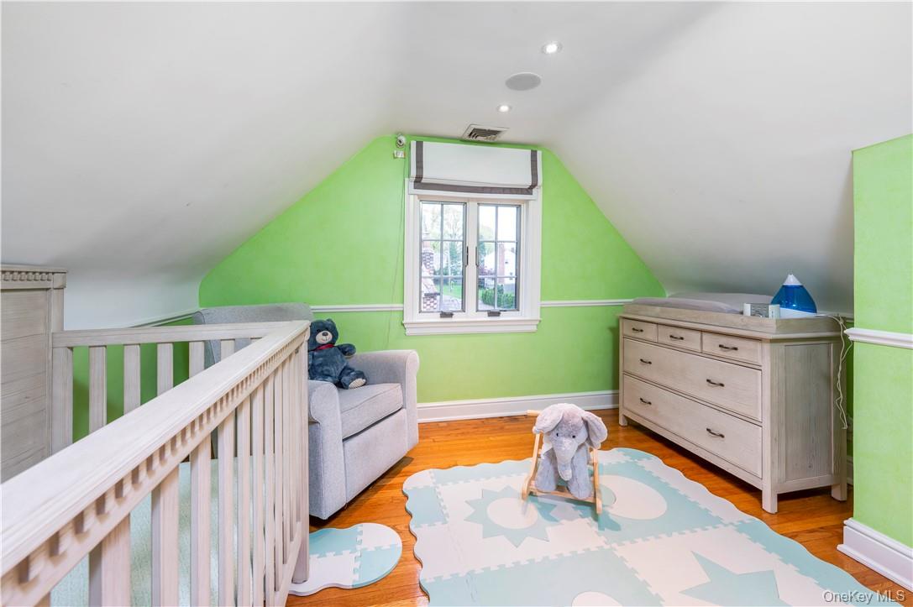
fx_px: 355
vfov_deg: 81.1
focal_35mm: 14
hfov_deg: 104.3
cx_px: 456
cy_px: 304
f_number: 11
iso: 200
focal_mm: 14
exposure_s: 1/5
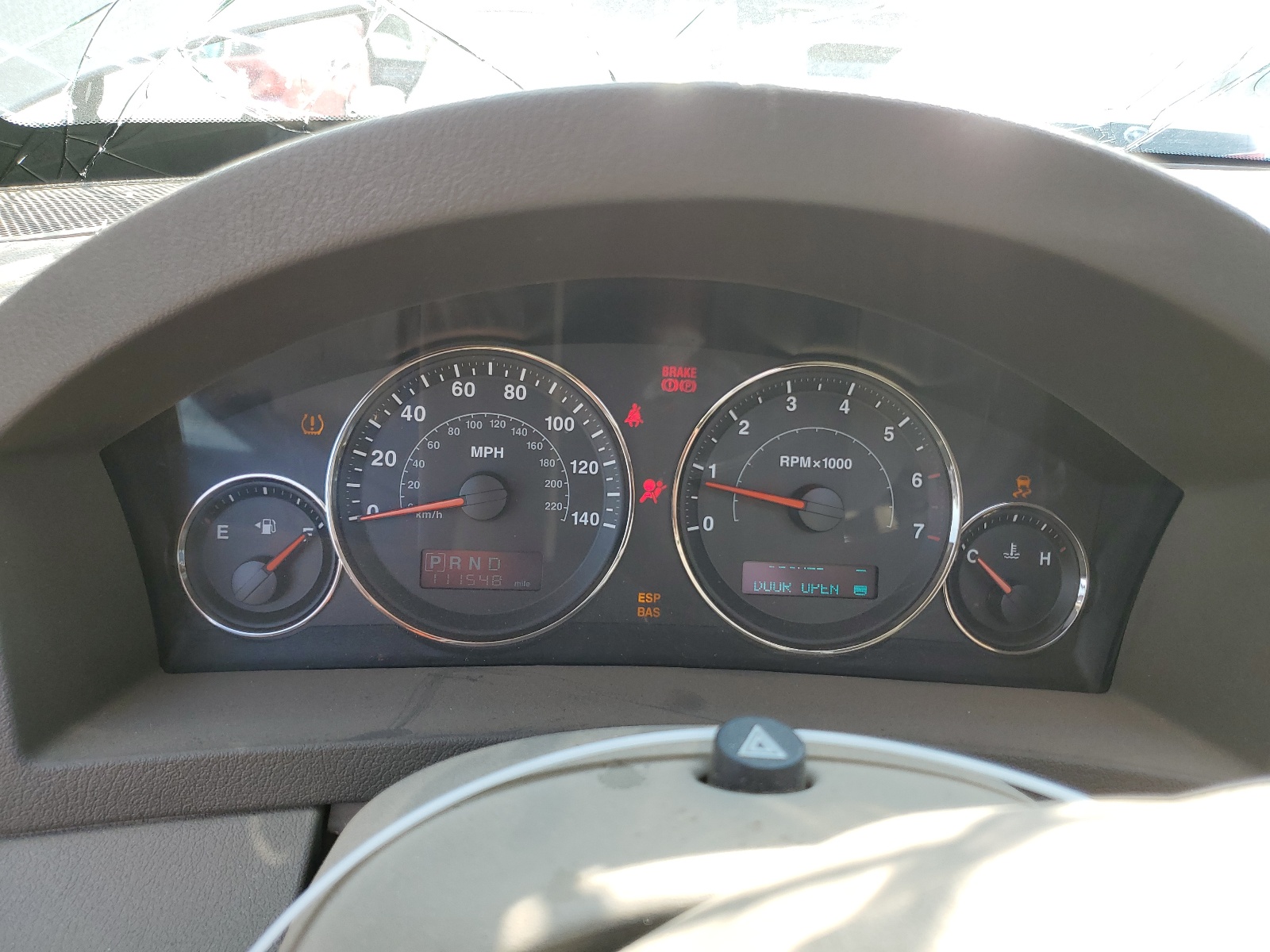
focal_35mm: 26
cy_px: 476
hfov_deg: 67.3
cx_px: 635
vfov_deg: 53.1
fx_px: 954
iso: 50
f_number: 1.5
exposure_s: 1/357
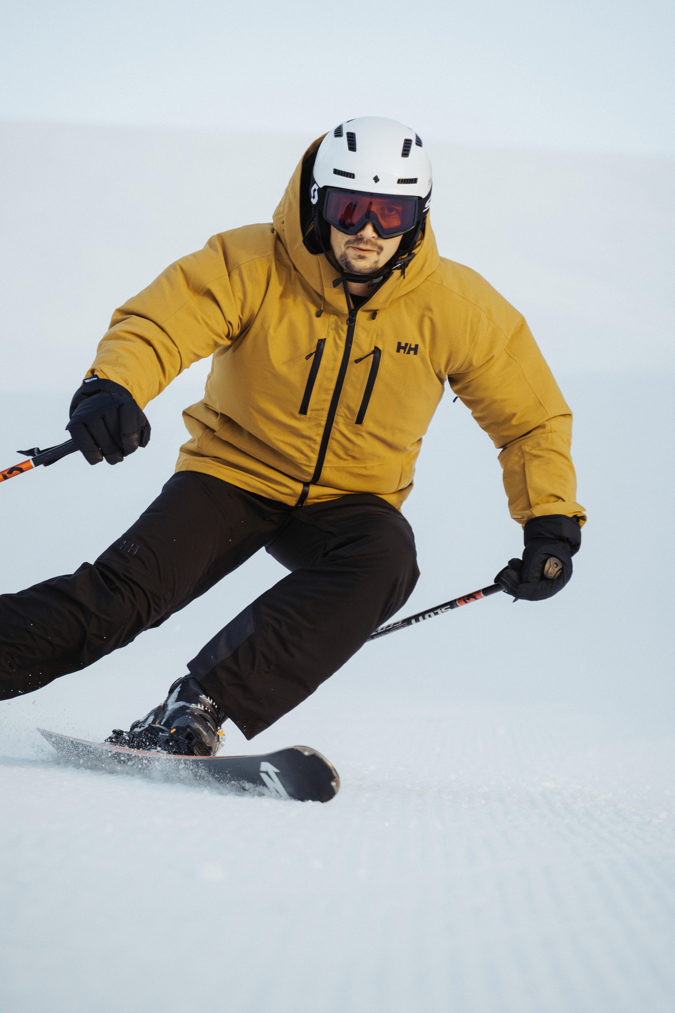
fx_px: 4303
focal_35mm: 153
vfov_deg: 13.4
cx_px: 338
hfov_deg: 9.0
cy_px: 506
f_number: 5
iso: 4000
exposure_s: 1/2000
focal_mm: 153
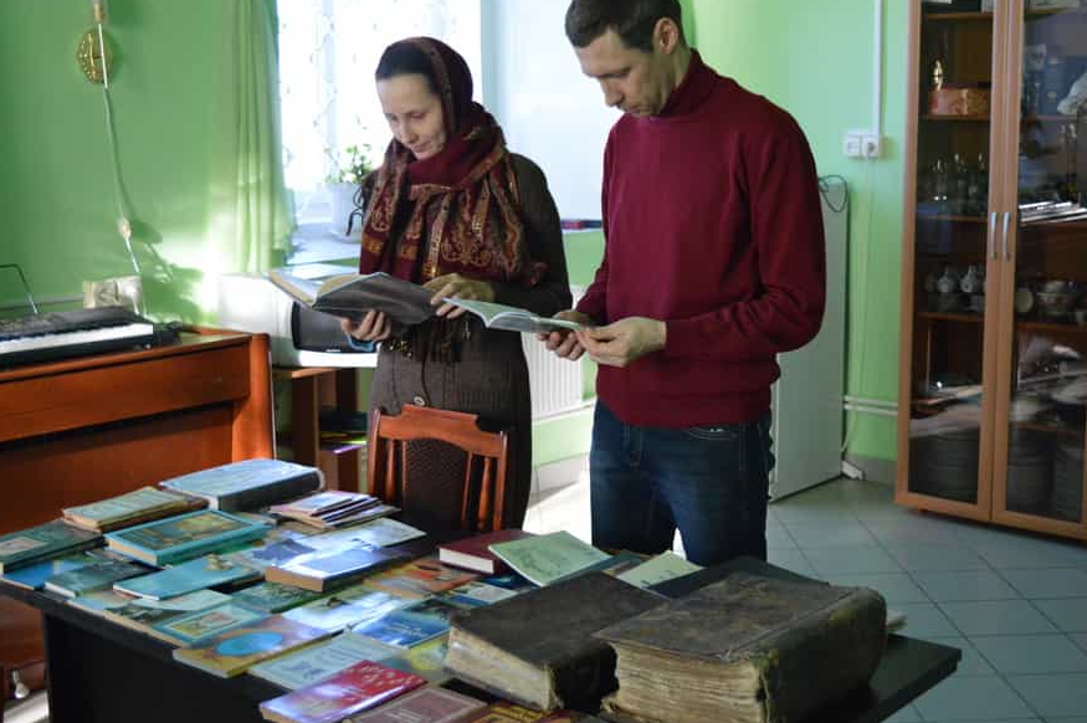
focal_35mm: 48
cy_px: 327
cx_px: 585
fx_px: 1448
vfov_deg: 28.0
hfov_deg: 41.1
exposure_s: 1/500
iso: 2800
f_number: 4.2
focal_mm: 28
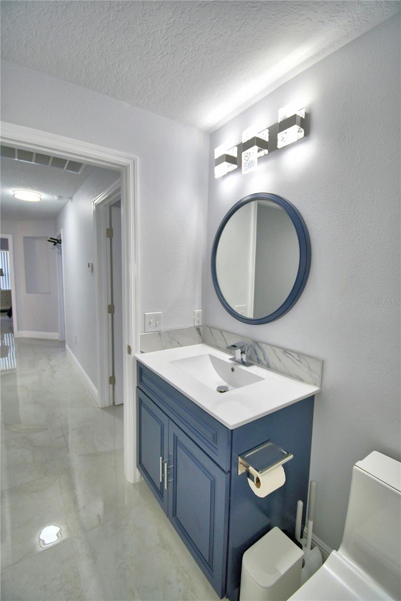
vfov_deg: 100.4
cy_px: 300
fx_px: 251
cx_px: 200
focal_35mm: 15
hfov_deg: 77.3
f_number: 4.5
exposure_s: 1/60
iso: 180
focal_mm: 10
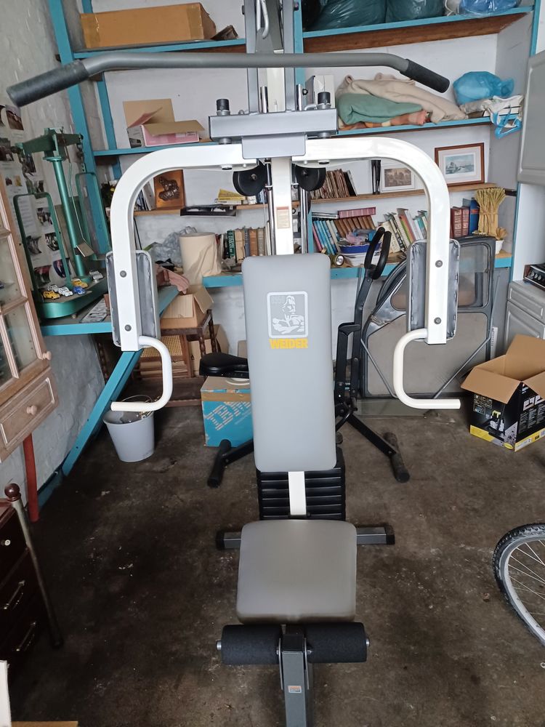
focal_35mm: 25
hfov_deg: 54.9
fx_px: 525
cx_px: 272
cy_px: 364
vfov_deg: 69.4
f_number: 1.8
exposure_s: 1/25
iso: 640
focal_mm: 4.6
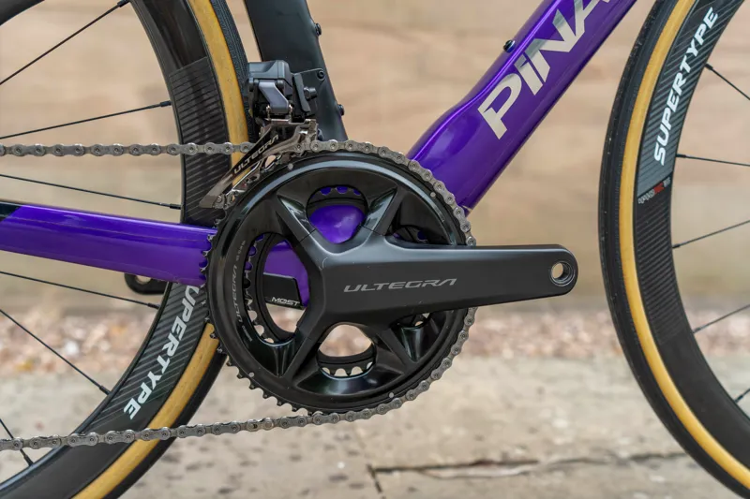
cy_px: 250
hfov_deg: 54.4
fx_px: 729
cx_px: 375
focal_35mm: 35
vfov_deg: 37.8
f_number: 2.8
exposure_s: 1/200
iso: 200
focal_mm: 35
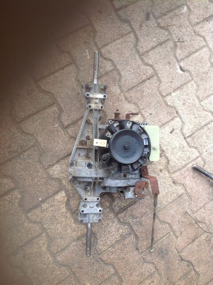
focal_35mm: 35
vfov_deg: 52.7
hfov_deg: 40.6
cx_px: 106
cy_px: 142
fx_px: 288
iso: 50
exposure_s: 1/229
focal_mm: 4.28
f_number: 2.4
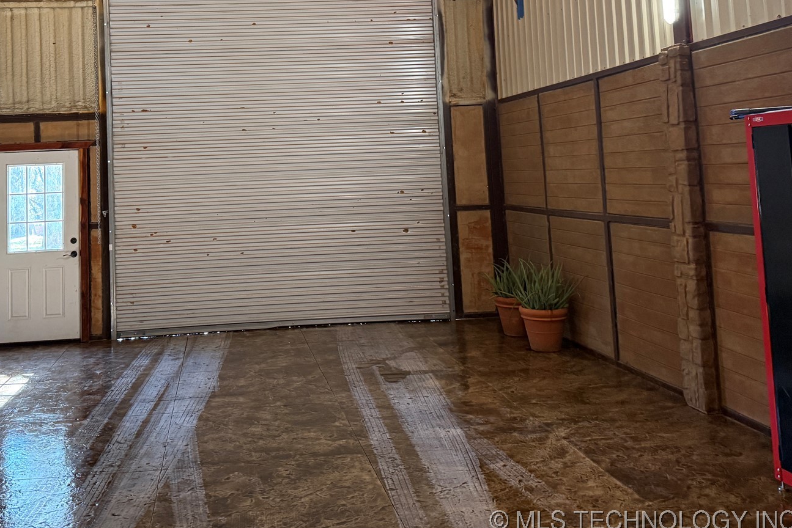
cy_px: 106
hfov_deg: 51.1
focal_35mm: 37
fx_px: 814
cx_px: 278
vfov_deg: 34.8
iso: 400
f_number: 1.78
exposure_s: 1/60
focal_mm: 6.76
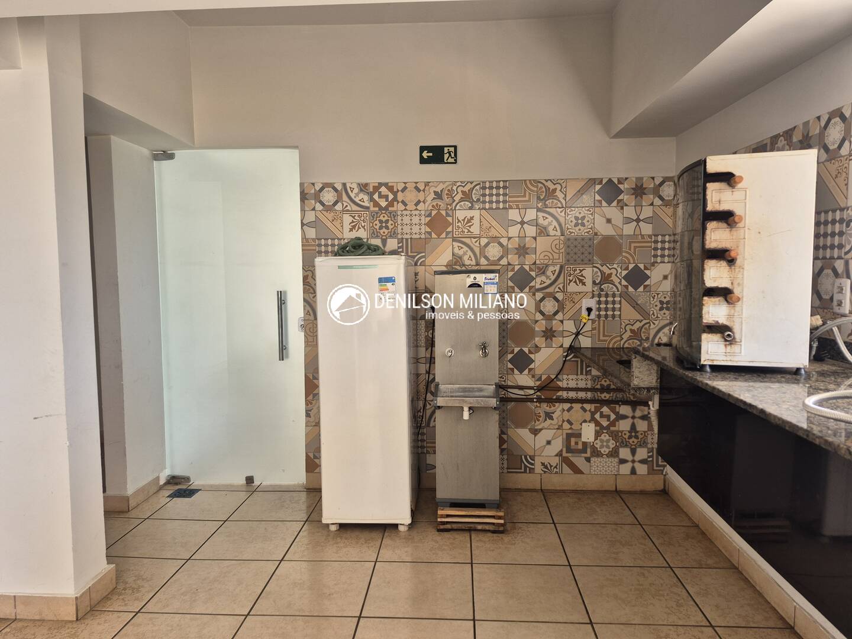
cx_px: 426
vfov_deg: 58.9
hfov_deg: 73.9
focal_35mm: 23
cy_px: 320
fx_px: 566
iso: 50
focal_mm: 5.4
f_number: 1.8
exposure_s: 1/180
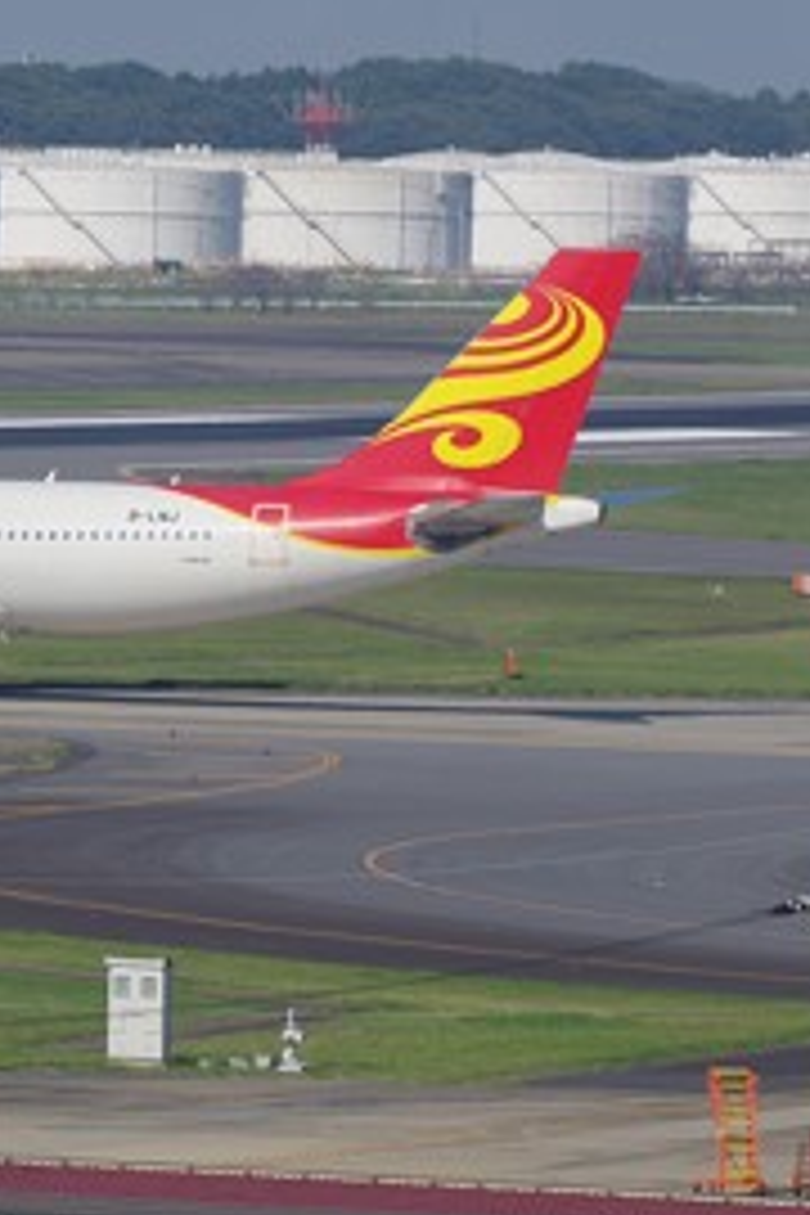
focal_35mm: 499
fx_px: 16840
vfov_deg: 4.1
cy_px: 565
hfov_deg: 2.8
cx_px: -86
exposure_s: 1/500
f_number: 8
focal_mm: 200
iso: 200
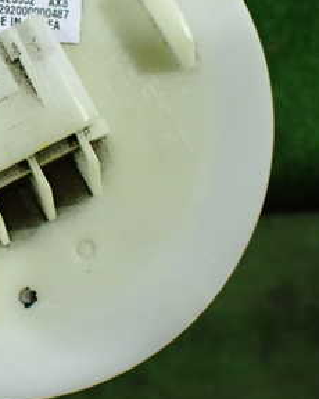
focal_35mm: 61
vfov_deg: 30.7
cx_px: -46
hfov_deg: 23.2
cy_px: 132
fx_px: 721
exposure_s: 1/100
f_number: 2.3
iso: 800
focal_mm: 5.4
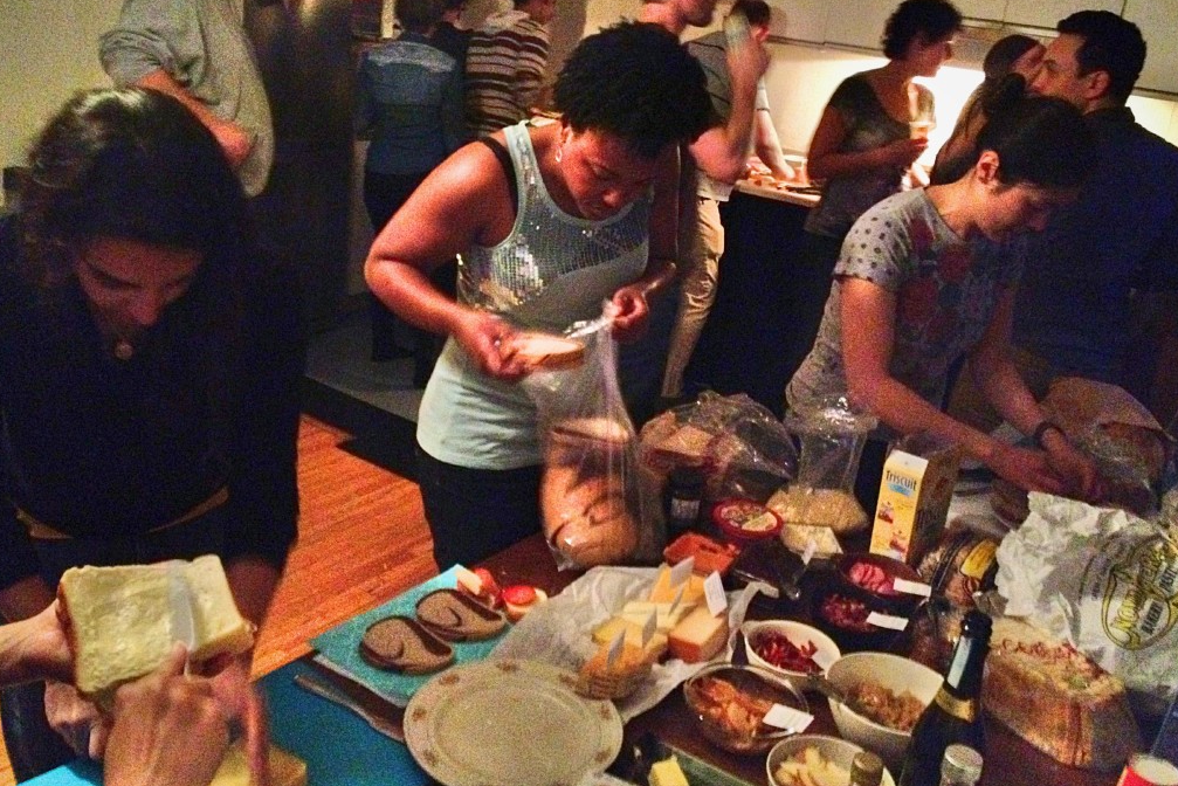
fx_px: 1211
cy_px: 352
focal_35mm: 37
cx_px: 591
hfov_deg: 51.9
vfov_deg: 35.9
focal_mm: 4.28
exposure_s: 1/15
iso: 800
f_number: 2.4
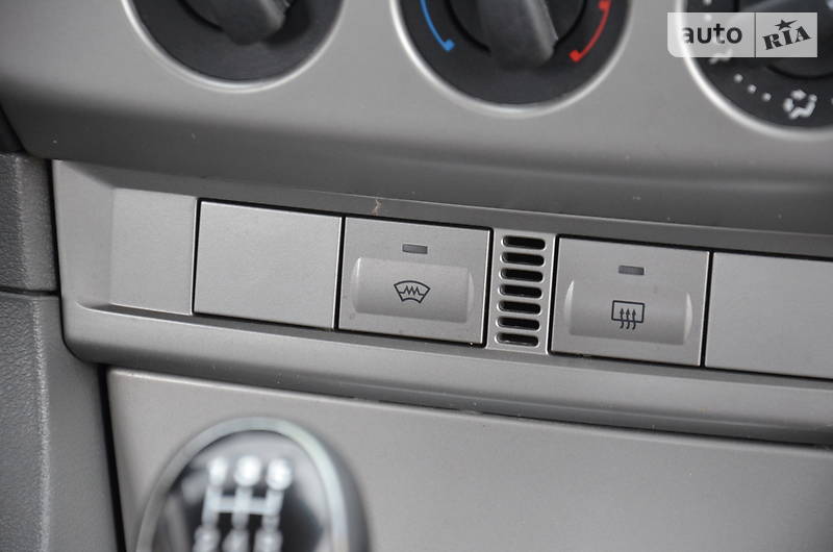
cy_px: 276
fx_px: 3637
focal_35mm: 158
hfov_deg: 13.1
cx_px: 416
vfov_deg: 8.7
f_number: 5.6
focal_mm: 105
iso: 1600
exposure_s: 1/30
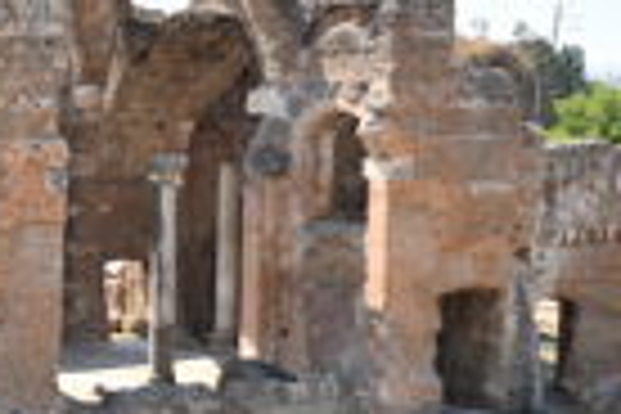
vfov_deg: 12.1
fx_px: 1949
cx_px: -99
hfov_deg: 17.4
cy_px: 277
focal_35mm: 113
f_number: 3.8
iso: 100
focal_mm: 26
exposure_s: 1/500
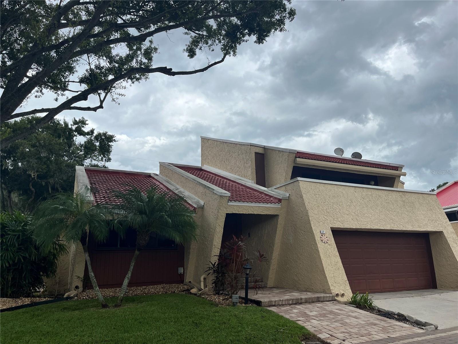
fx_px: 344
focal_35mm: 26
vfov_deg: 53.1
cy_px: 172
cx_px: 229
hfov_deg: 67.3
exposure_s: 1/4310
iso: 50
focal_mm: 5.1
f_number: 1.6
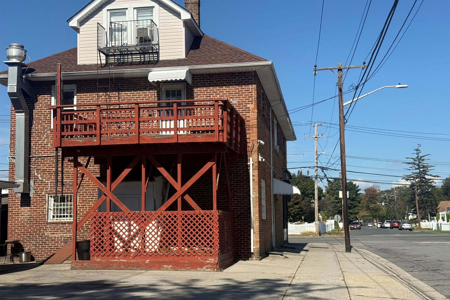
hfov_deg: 39.6
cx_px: 225
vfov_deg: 27.0
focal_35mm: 50
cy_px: 160
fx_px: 625
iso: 64
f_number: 1.78
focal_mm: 6.76
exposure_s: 1/4878
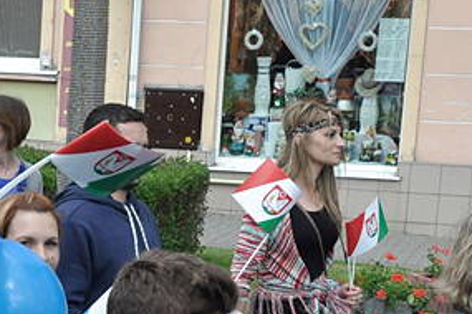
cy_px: 366
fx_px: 1757
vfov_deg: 10.1
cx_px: -60
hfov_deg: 14.9
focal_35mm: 134
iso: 1250
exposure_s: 1/800
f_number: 11
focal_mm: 30
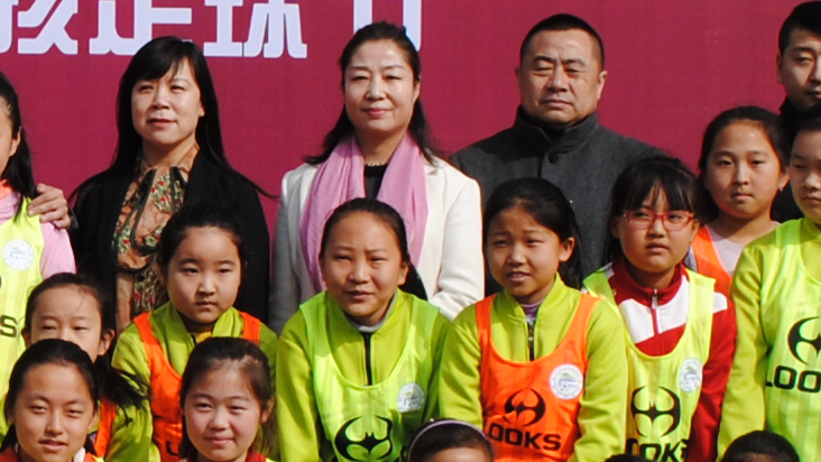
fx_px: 3984
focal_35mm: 183
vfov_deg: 6.6
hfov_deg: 11.5
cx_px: -201
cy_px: 279
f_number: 8
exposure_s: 1/250
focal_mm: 22
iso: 100
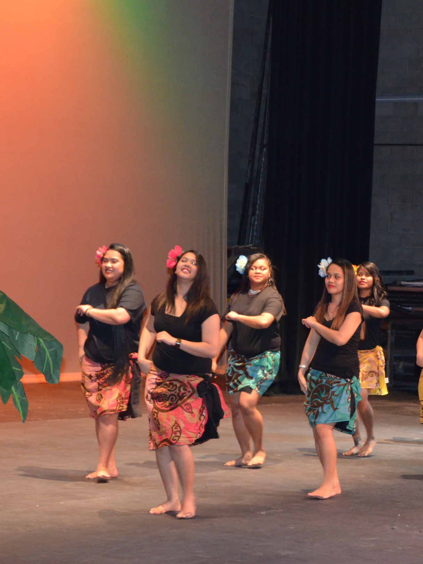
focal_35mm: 120
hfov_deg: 12.3
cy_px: 282
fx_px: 1950
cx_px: 335
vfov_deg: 16.5
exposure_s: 1/60
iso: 3200
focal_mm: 55
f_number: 5.6
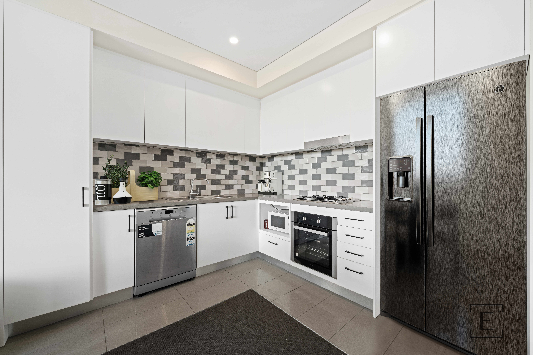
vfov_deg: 85.4
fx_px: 192
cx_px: 266
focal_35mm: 13
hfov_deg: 108.3
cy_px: 178
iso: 100
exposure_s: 1/1.25
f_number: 9
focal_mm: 13
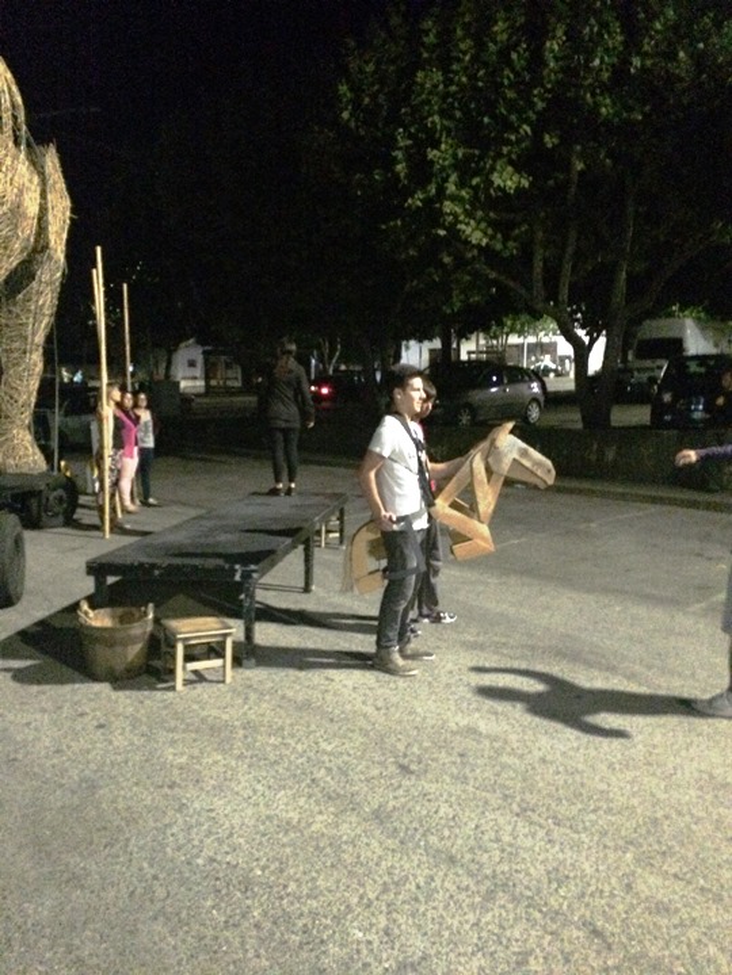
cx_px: 366
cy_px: 488
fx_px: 818
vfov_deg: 61.7
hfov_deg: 48.2
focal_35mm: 29
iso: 1600
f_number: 2.2
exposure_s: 1/15
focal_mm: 4.15
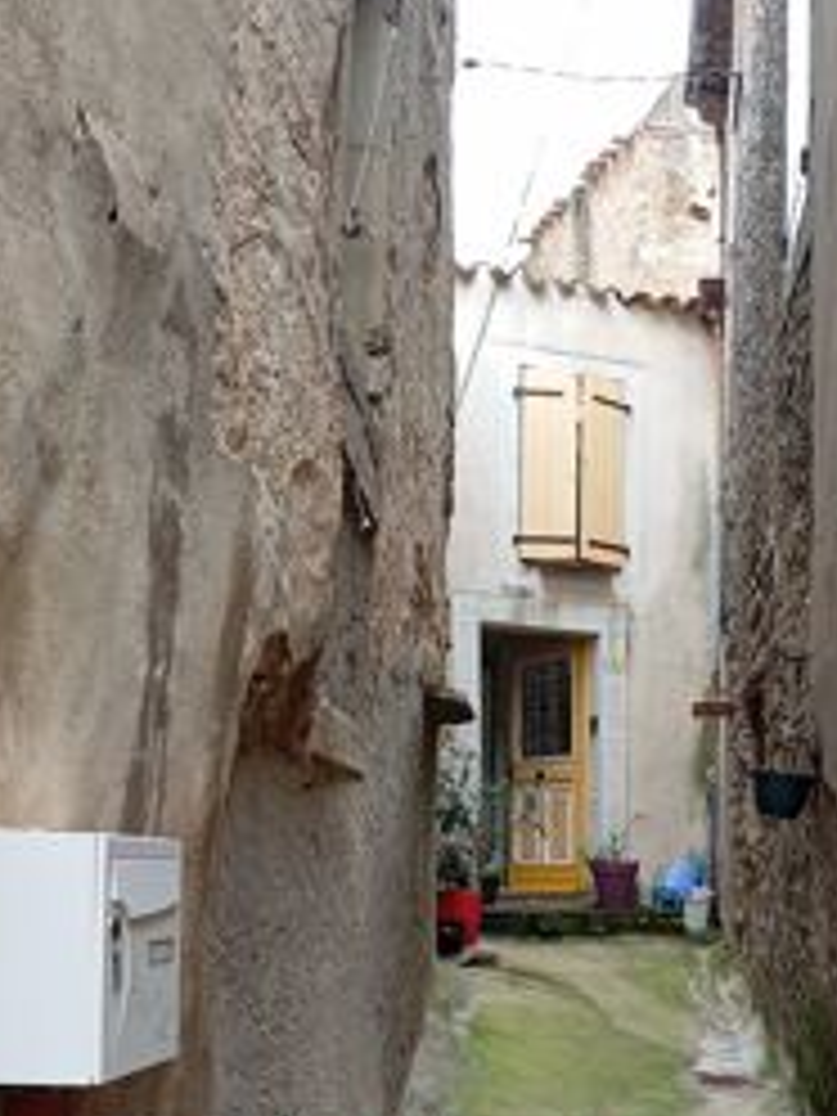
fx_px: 1547
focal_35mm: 48
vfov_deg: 38.0
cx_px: 634
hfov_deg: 29.7
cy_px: 911
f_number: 1.8
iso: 328
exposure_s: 1/50
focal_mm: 4.22
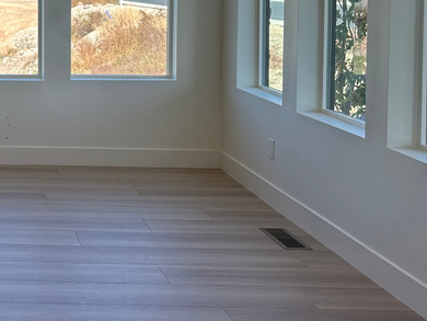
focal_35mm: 63
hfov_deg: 26.9
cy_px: 19
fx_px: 778
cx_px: -97
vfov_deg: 22.6
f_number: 1.78
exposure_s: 1/577
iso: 80
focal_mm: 6.86
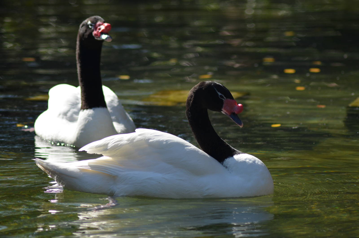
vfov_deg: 4.7
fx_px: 2911
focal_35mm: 292
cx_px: 180
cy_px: 119
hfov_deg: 7.1
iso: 400
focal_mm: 195
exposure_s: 1/2000
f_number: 5.6
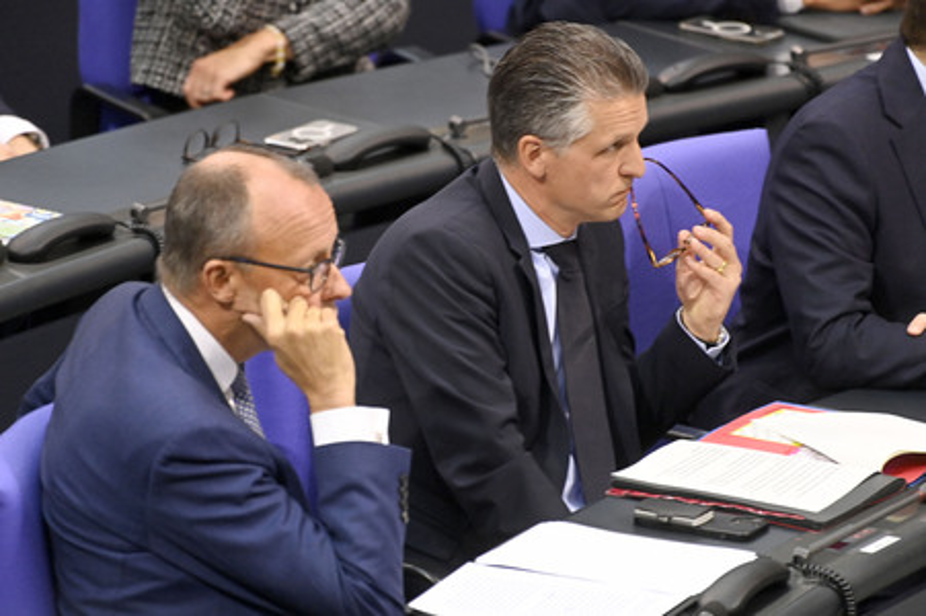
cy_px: 308
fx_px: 12337
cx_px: 463
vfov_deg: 2.9
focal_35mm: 480
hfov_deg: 4.3
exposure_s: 1/320
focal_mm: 480
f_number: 5.6
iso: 10000
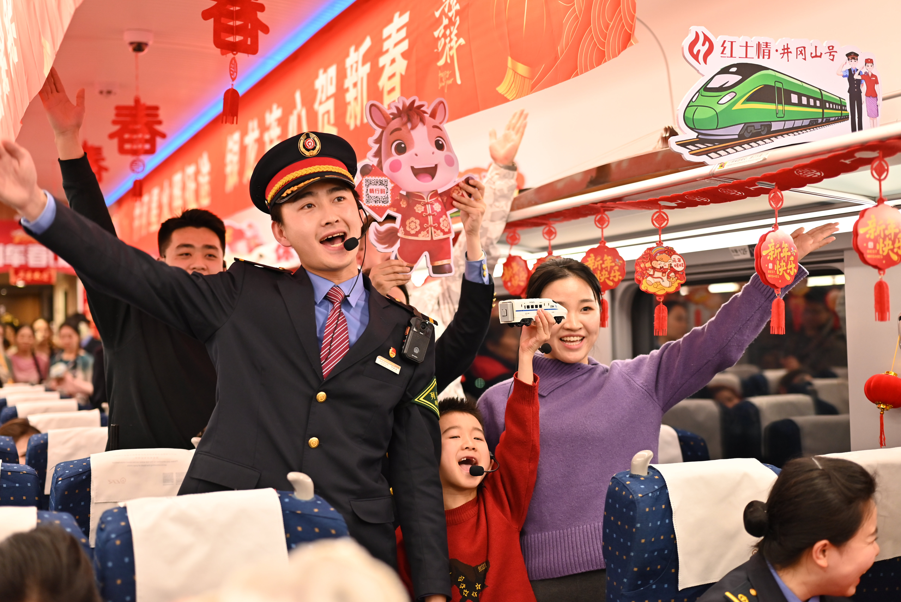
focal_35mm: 50
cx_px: 450
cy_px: 301
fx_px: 1252
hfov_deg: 39.6
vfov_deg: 27.0
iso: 800
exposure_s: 1/160
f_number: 2.2
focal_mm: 50
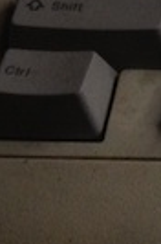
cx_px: 871
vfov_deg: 7.3
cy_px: -22
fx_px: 1895
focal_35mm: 281
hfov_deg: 4.1
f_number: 2.4
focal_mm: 4.28
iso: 64
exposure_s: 1/60
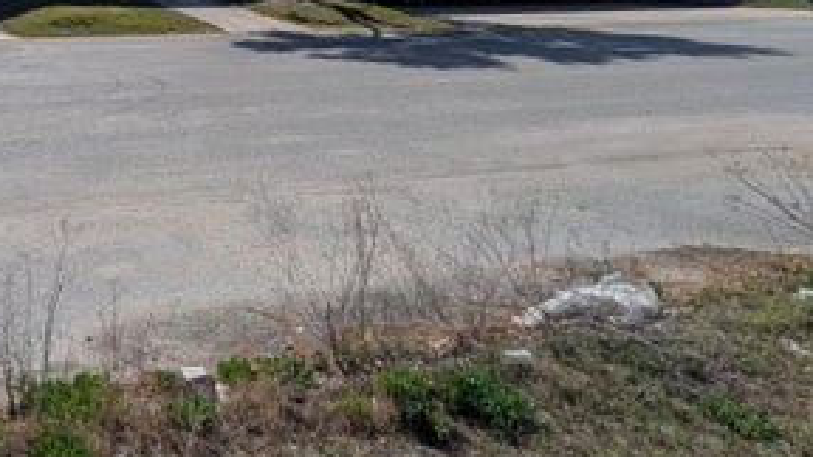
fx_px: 625
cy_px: -138
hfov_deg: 56.2
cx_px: 68
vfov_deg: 31.1
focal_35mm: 29
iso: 52
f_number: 1.7
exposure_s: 1/6494
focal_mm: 2.02
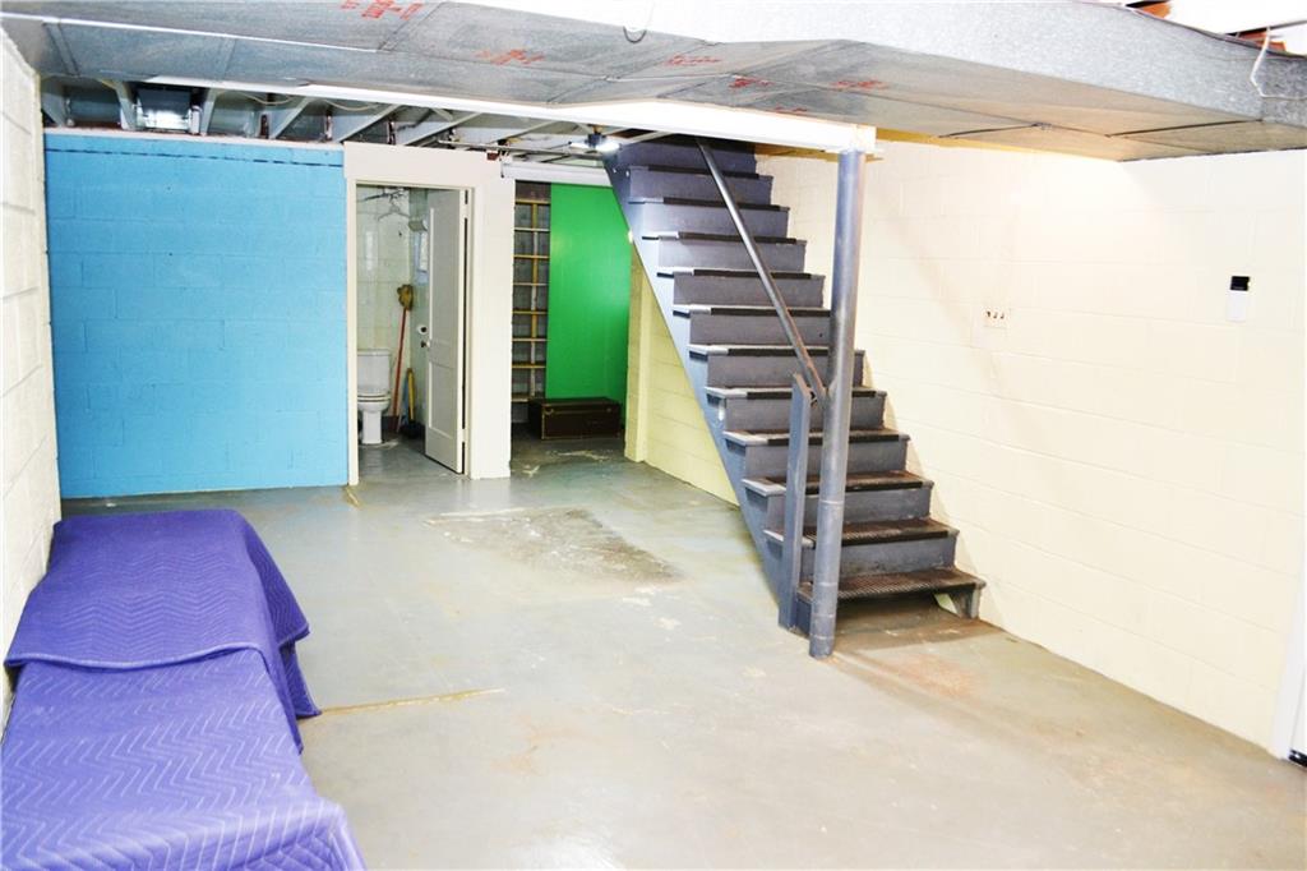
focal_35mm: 27
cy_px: 436
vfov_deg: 47.9
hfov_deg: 67.4
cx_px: 654
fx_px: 980
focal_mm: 18
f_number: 3.5
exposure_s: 1/60
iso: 900
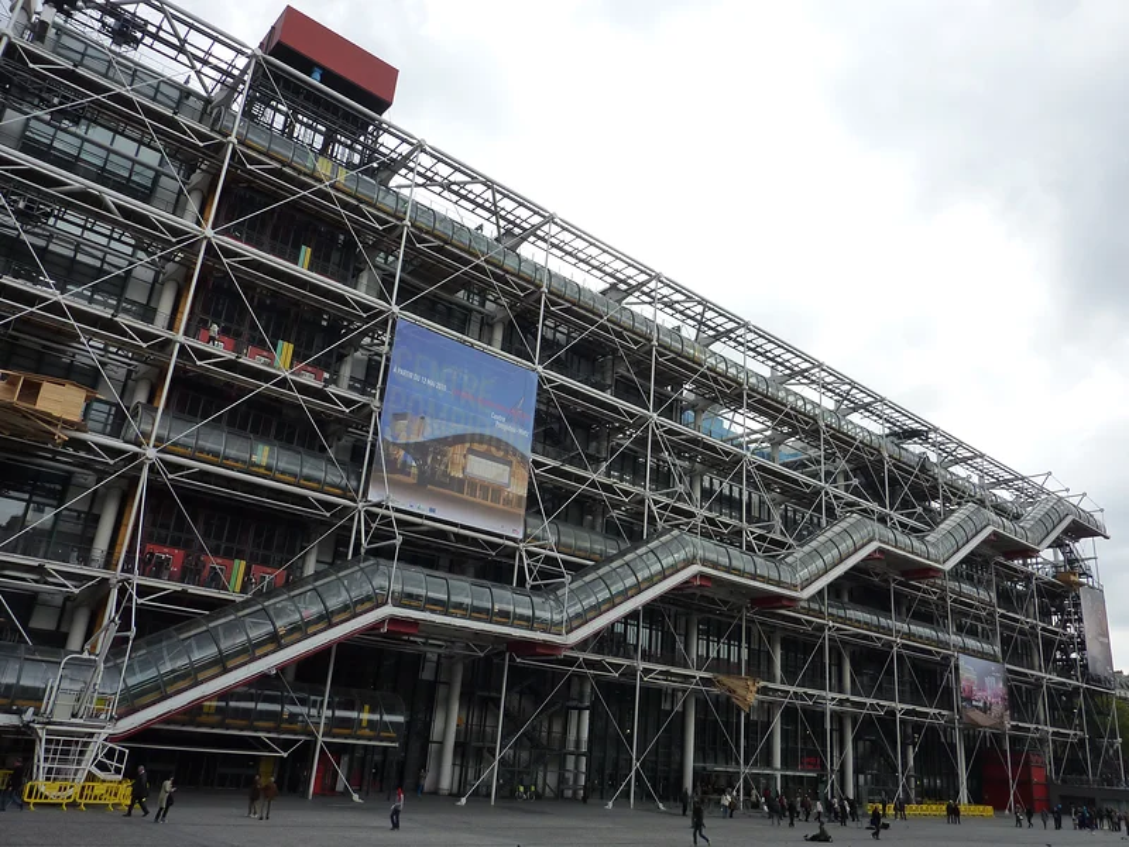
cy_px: 424
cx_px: 564
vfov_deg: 54.9
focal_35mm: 25
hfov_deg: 69.4
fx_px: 815
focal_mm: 4.1
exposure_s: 1/320
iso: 125
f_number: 4
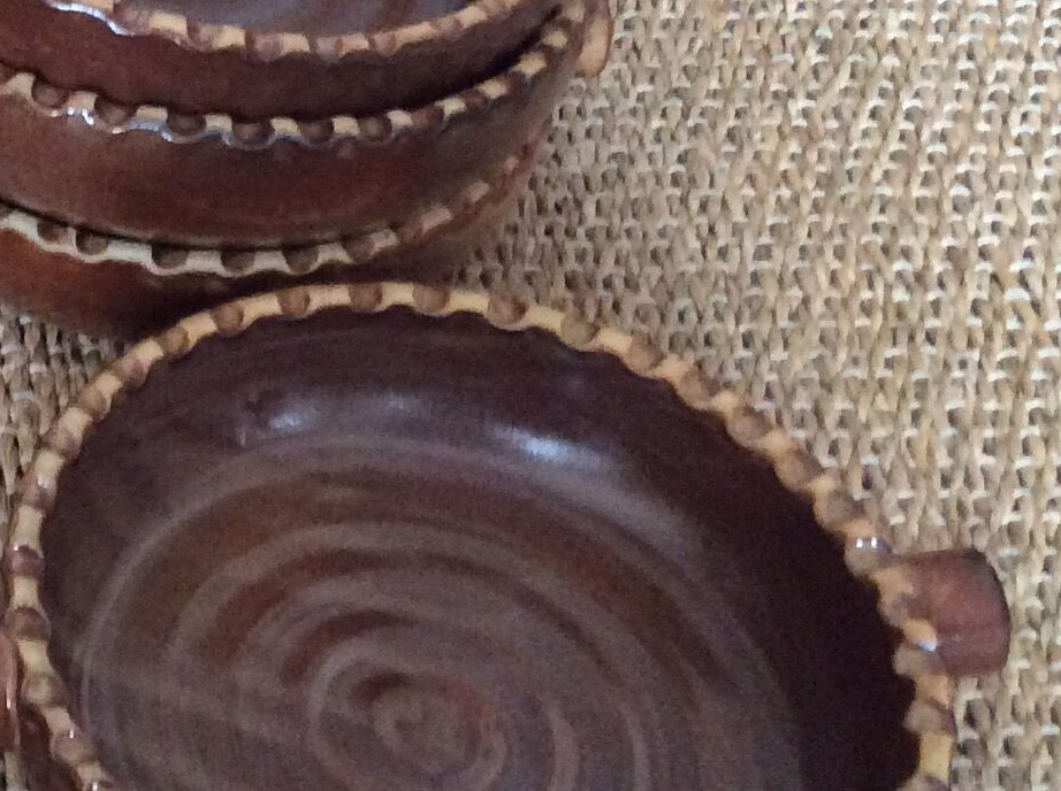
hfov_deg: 20.5
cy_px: 279
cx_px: -196
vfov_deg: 16.3
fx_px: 2754
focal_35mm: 90
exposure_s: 1/20
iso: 250
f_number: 2.4
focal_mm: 3.3
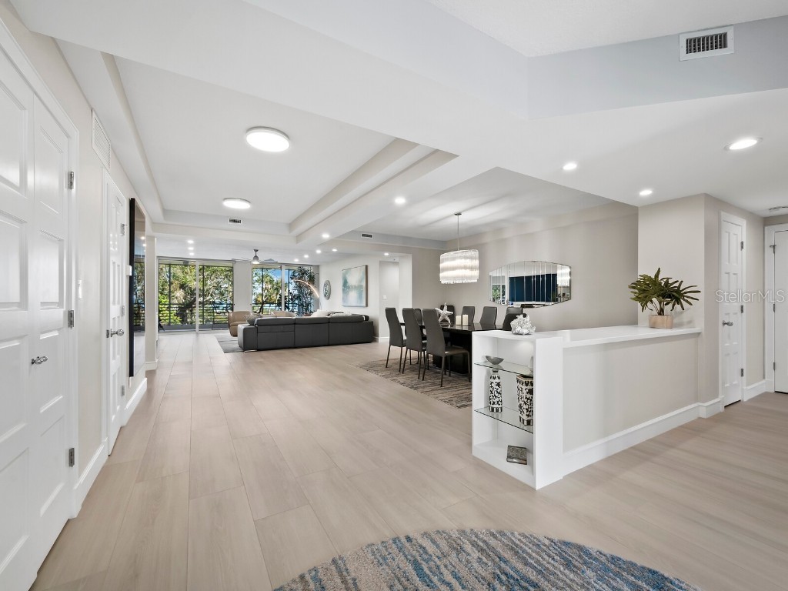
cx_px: 394
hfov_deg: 102.1
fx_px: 319
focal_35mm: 14
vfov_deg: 85.7
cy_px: 296
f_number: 11
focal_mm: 7
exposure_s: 1/3
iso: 400
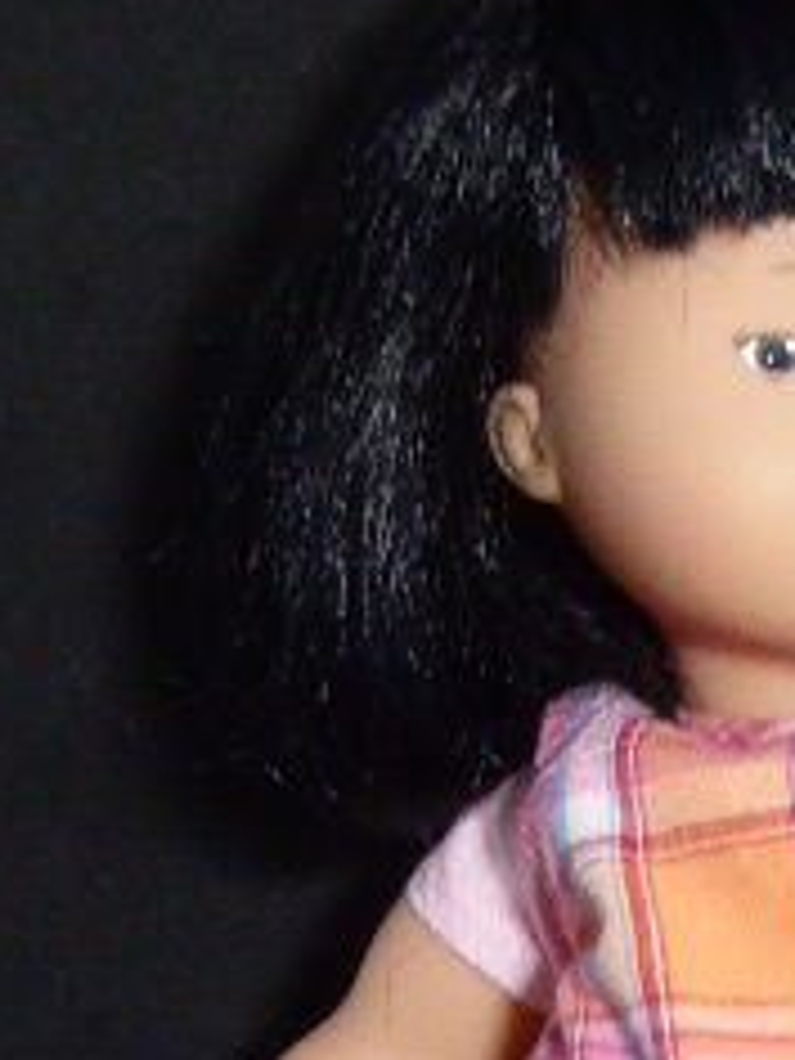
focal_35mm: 95
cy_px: 1006
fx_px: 2909
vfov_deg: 20.1
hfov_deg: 15.2
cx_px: 840
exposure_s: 1/30
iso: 400
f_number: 3.7
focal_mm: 6.1
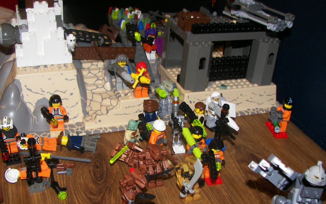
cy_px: 121
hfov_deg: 43.4
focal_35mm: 46
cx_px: 145
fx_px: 409
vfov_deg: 27.9
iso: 100
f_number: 2.8
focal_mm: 6
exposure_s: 1/30
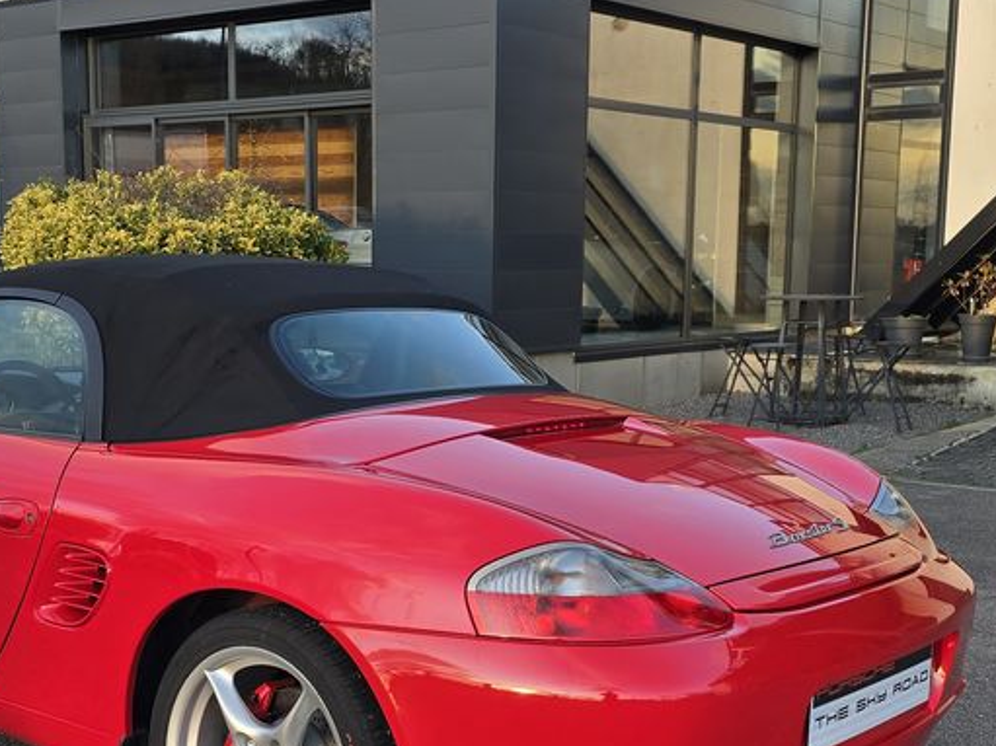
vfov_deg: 27.0
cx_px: 396
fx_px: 1553
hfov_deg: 35.4
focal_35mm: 54
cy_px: 450
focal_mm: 6.3
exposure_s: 1/180
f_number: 1.7
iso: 32
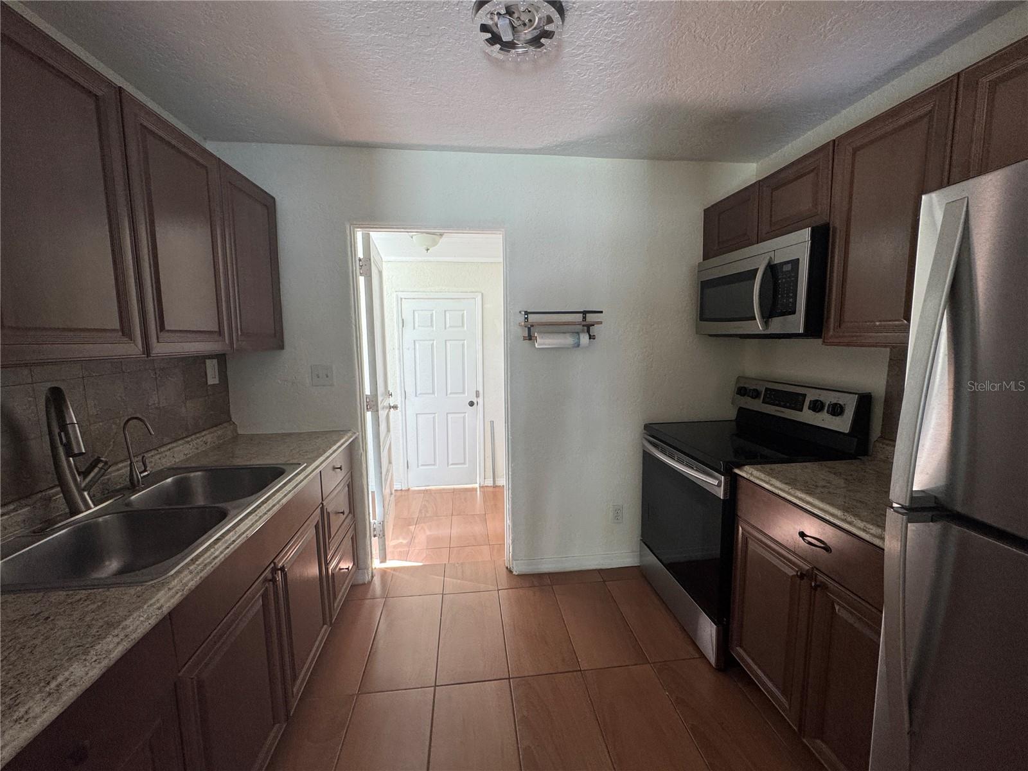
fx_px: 416
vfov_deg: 85.7
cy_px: 386
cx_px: 514
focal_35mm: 14
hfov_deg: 102.1
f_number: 2.2
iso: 160
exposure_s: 1/99
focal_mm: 2.22
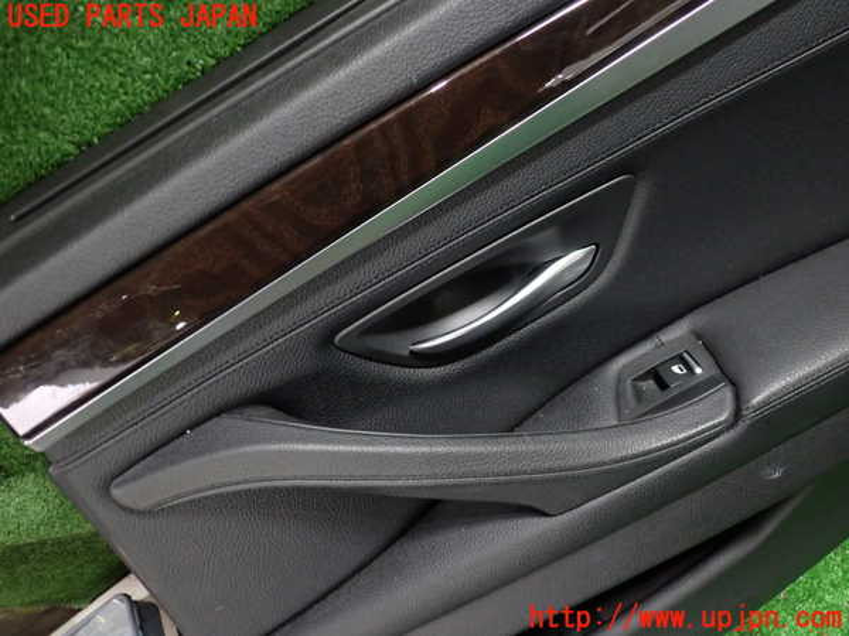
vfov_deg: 46.8
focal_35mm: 30
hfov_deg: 60.0
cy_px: 318
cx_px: 424
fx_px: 736
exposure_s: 1/30
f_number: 2.3
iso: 400
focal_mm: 5.4
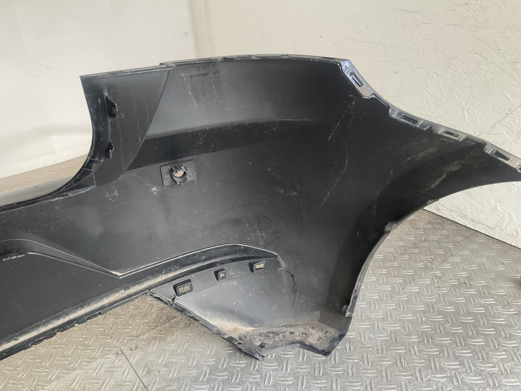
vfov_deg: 48.2
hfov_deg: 61.7
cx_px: 260
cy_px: 196
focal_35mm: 29
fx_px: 436
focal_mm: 3
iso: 50
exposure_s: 1/50
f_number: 1.8
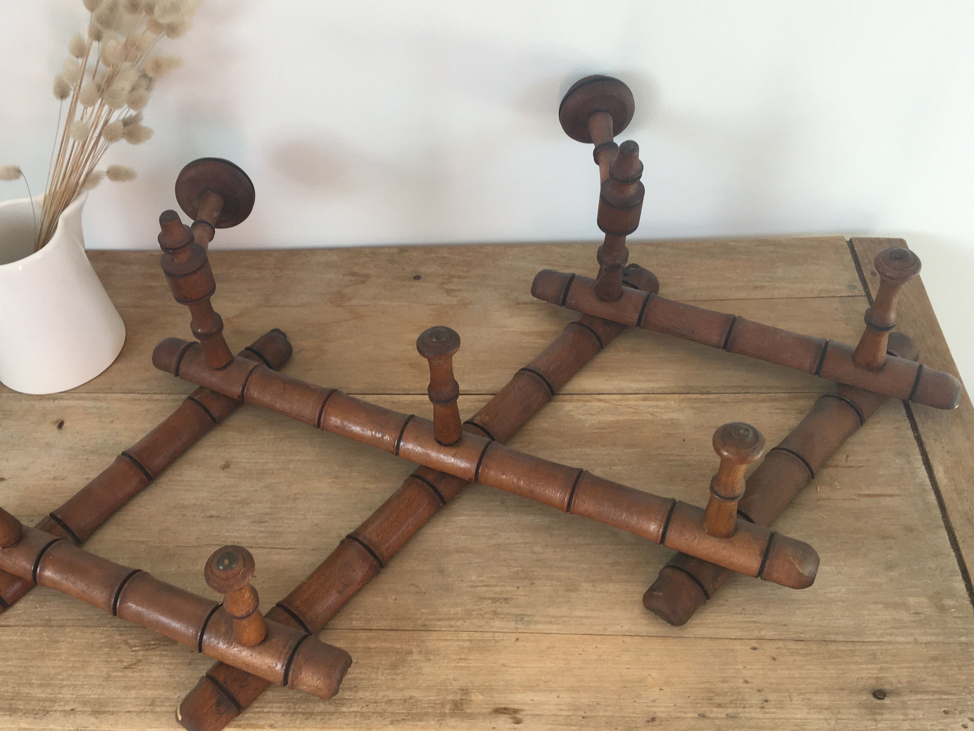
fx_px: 1013
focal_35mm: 36
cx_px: 404
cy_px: 353
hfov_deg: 51.1
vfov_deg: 39.7
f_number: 2.2
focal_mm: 4.15
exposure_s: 1/50
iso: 32
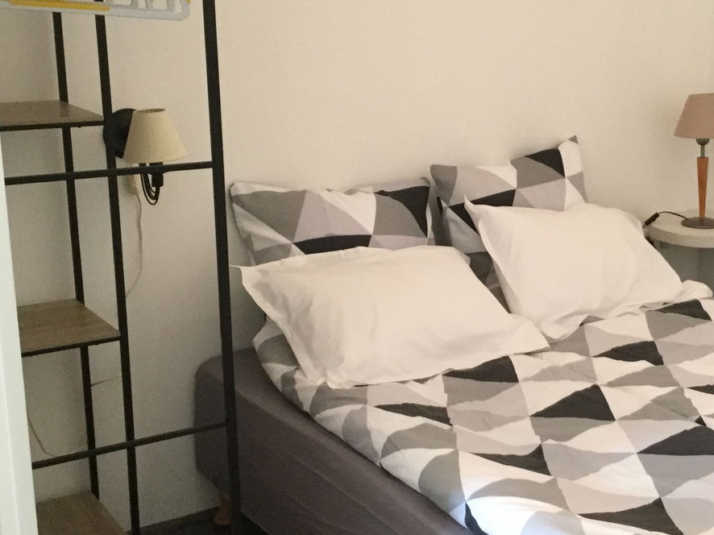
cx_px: 494
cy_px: 276
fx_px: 1155
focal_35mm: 56
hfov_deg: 33.9
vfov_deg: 26.1
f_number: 2.4
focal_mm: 3.3
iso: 200
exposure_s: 1/33
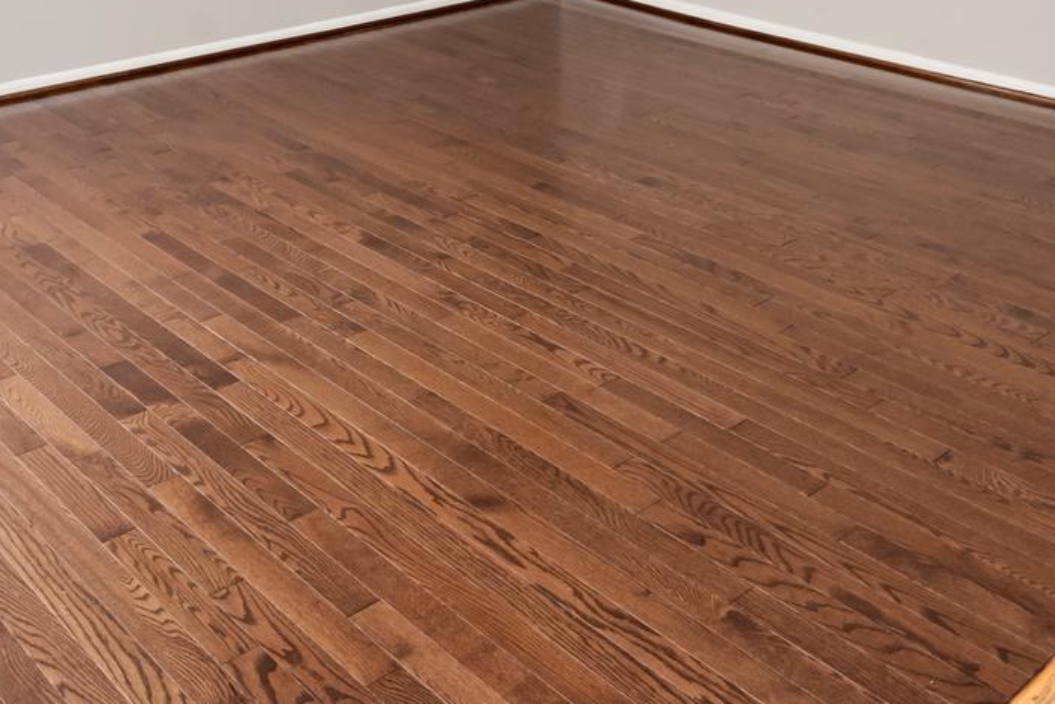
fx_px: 1378
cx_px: 615
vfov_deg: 23.6
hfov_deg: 41.8
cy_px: -316
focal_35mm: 47
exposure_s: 1/10
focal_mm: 16
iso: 800
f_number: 8
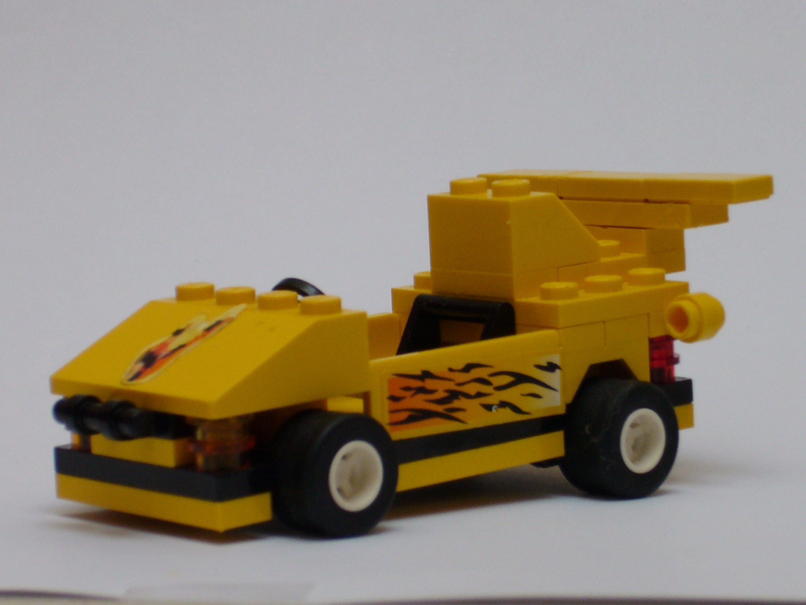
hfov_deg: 13.7
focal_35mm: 144
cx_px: 403
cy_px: 302
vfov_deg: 10.3
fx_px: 3353
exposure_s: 1/40
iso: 100
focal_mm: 17.4
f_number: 5
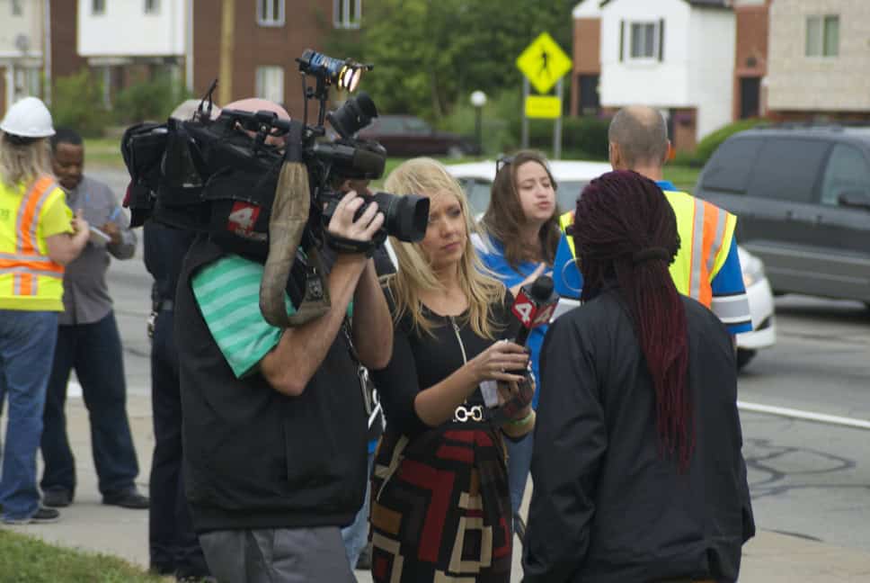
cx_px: 435
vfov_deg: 8.7
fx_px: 3811
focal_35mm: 158
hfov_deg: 13.0
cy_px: 292
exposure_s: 1/80
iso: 160
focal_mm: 105
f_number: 4.5
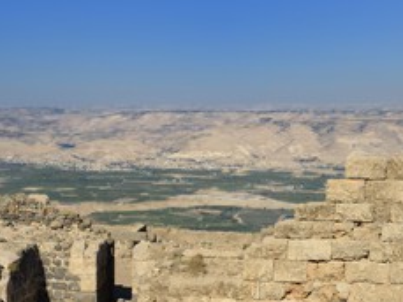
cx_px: 84
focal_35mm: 74
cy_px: 242
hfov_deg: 25.9
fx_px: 862
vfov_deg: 19.7
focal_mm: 42
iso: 200
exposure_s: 1/320
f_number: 14
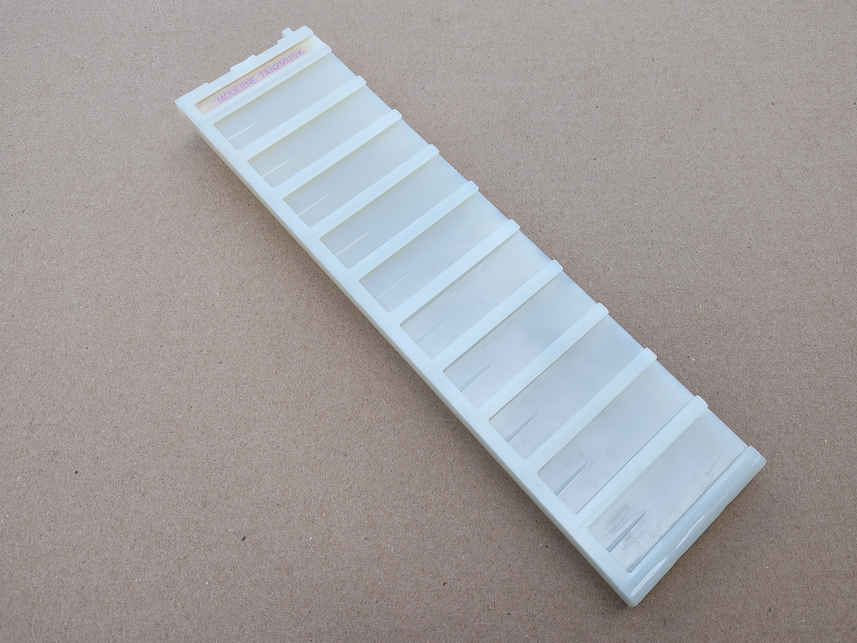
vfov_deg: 53.1
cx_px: 453
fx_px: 644
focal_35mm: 26
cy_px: 319
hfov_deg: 67.2
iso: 100
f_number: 1.8
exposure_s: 1/727
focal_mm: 5.56
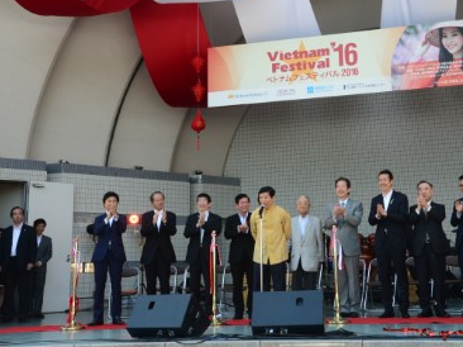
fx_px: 775
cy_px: 117
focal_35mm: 58
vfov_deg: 25.1
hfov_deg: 33.0
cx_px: 306
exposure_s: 1/400
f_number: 10
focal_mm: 40
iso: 1000
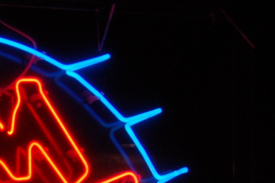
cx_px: -91
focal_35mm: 174
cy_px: 283
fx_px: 1326
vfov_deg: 7.7
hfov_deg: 11.5
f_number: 5.6
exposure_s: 1/125
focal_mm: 31
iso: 320
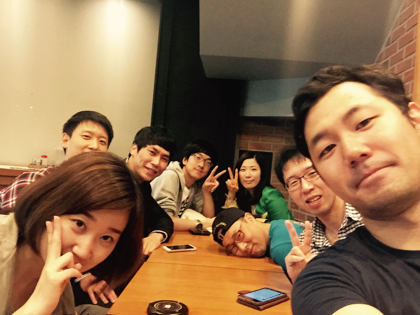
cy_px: 158
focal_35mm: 31
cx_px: 210
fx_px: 376
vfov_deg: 45.4
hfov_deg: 58.4
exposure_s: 1/20
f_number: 2.2
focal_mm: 2.65
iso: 250
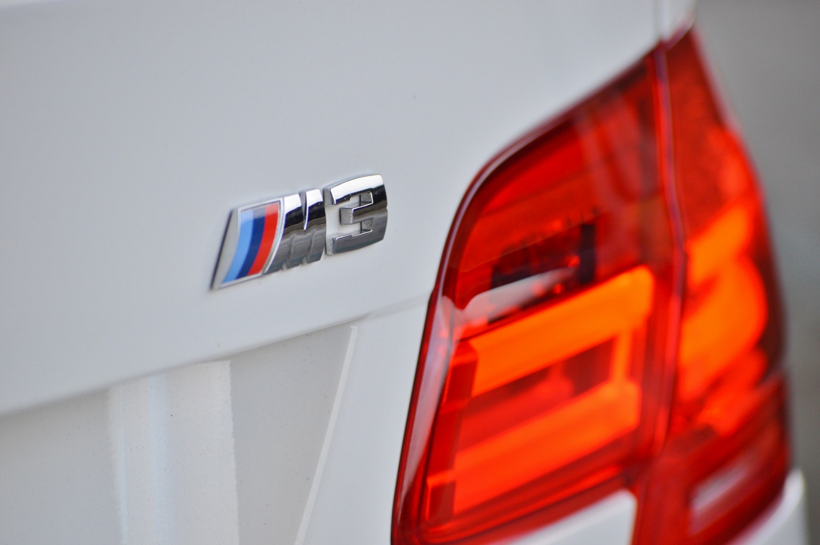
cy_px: 272
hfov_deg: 10.6
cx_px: 410
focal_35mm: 195
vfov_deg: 7.0
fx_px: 4438
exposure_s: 1/125
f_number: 4.8
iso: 400
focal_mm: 130
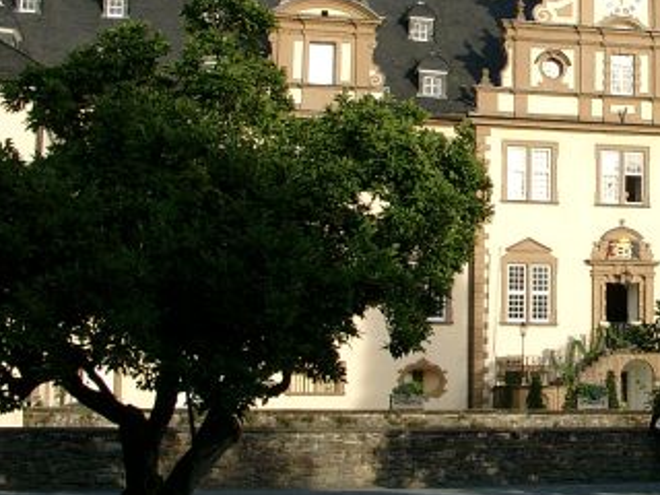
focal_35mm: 85
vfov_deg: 17.3
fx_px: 1621
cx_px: 639
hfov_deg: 22.3
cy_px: 118
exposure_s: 1/419
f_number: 4
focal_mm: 7.13
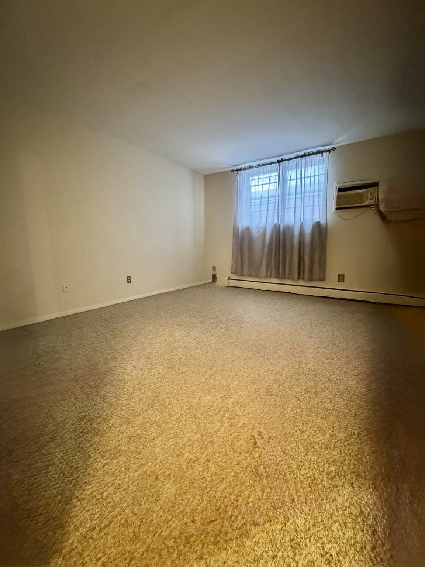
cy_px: 284
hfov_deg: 85.7
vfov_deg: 102.1
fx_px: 229
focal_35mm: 14
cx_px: 212
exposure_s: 1/40
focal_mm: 2.22
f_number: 2.2
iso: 1000
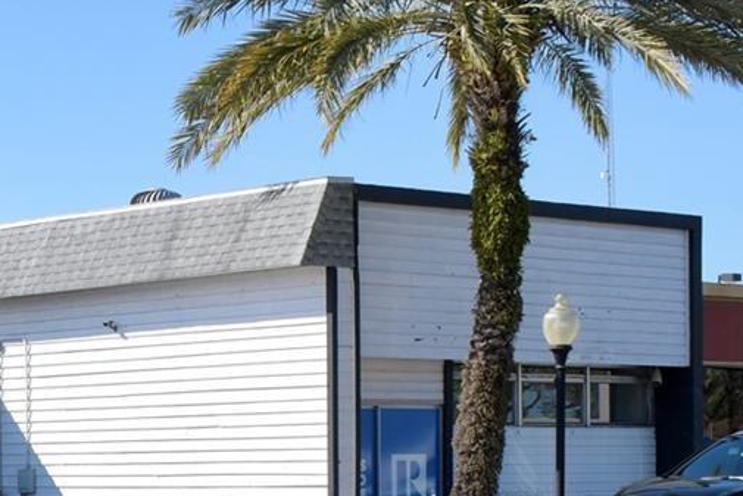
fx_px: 2353
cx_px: -97
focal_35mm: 114
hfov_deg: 17.3
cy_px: 530
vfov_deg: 11.9
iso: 100
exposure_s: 1/200
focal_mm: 24
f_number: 8
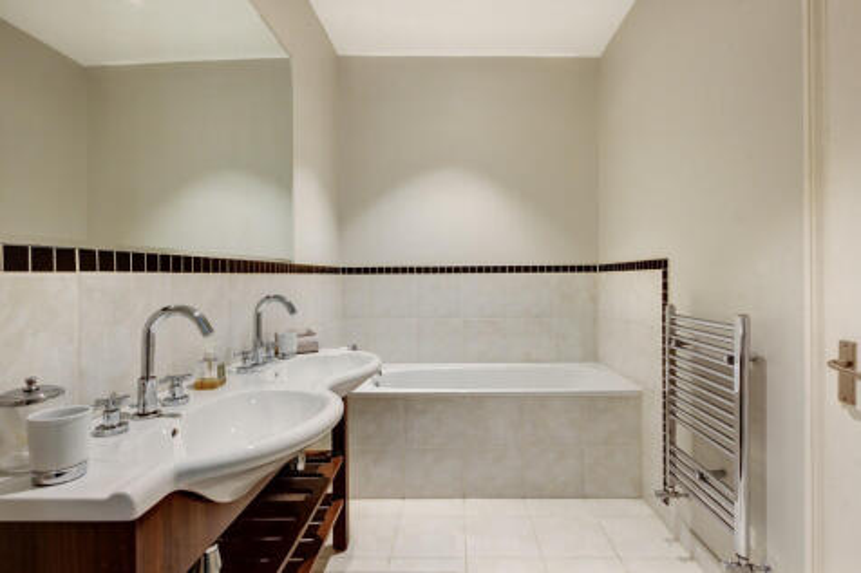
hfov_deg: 86.9
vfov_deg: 64.5
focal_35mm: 19
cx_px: 430
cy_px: 286
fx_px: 454
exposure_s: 1/13
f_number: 8
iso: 800
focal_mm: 19
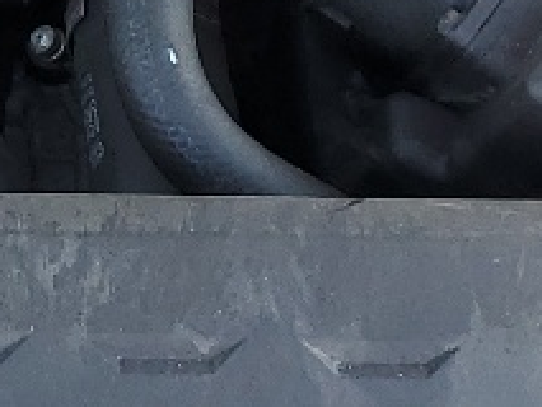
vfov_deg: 7.6
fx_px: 3055
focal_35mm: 195
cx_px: -369
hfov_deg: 9.7
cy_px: 23
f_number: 1.5
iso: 50
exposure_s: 1/141
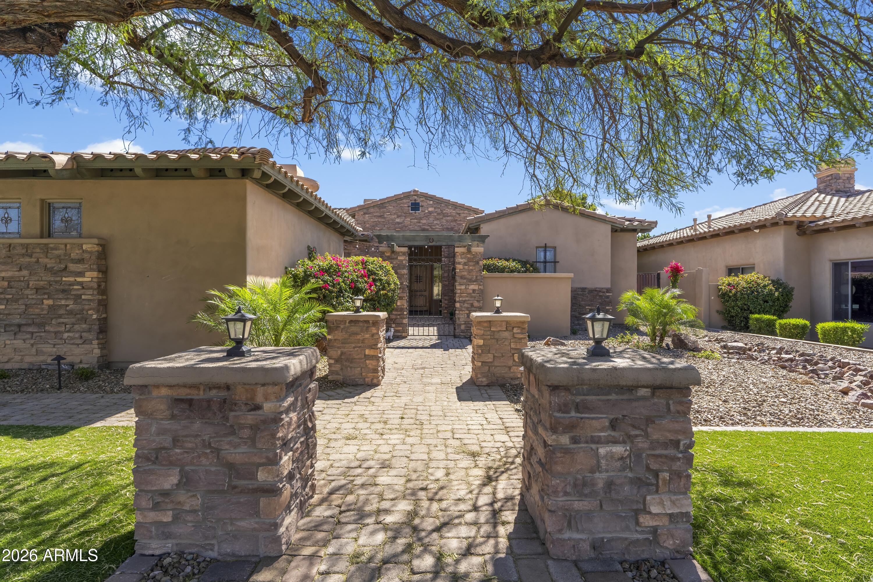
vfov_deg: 67.4
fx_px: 436
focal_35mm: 18
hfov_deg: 90.0
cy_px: 291
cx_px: 436
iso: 800
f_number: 8
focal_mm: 18
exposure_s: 1/1600
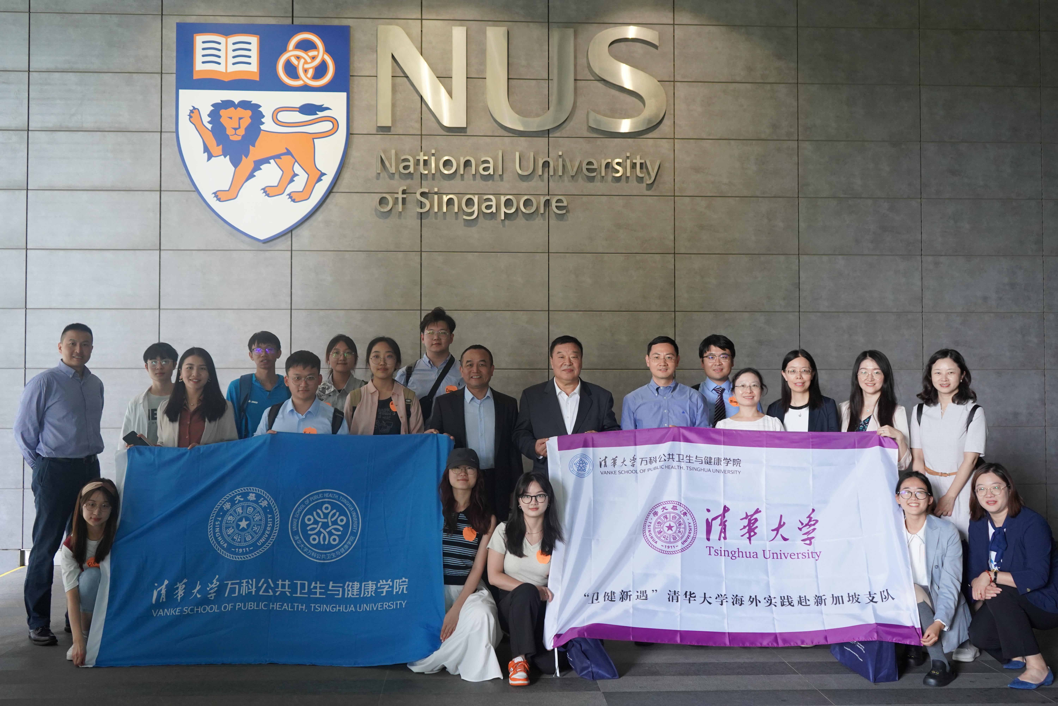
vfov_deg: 36.9
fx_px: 1058
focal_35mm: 36
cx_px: 529
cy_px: 353
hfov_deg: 53.1
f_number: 4
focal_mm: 36
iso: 2500
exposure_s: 1/160
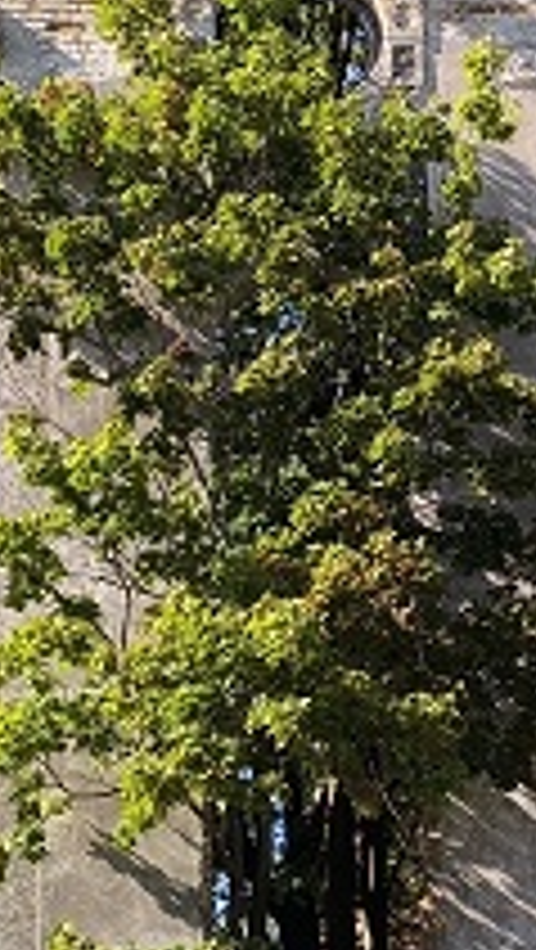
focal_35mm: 95
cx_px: 401
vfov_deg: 22.4
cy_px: 482
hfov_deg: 12.7
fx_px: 2396
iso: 50
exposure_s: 1/503
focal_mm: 6.14
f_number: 1.65
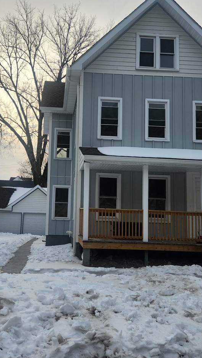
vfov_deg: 58.0
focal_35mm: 34
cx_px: 80
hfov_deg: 34.5
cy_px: 178
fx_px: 323
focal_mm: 5.4
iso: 20
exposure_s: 1/227
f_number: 1.8
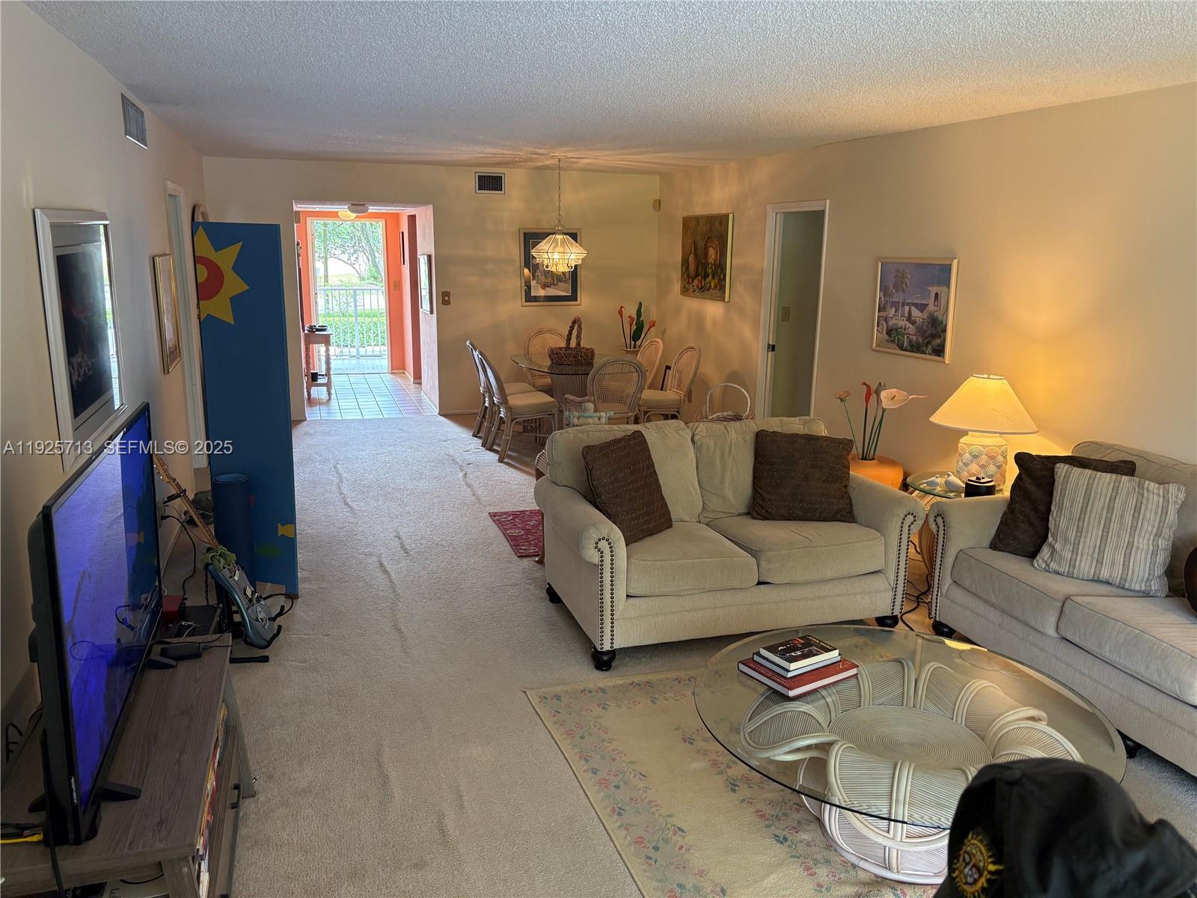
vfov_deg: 53.1
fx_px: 899
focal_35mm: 26
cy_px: 449
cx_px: 598
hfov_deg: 67.3
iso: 100
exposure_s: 1/60
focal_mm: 5.96
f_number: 1.6
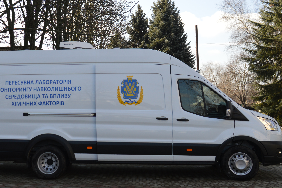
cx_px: 74
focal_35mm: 50
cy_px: 84
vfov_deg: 27.1
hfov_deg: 38.8
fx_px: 390
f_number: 7.1
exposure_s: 1/200
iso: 100
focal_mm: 21
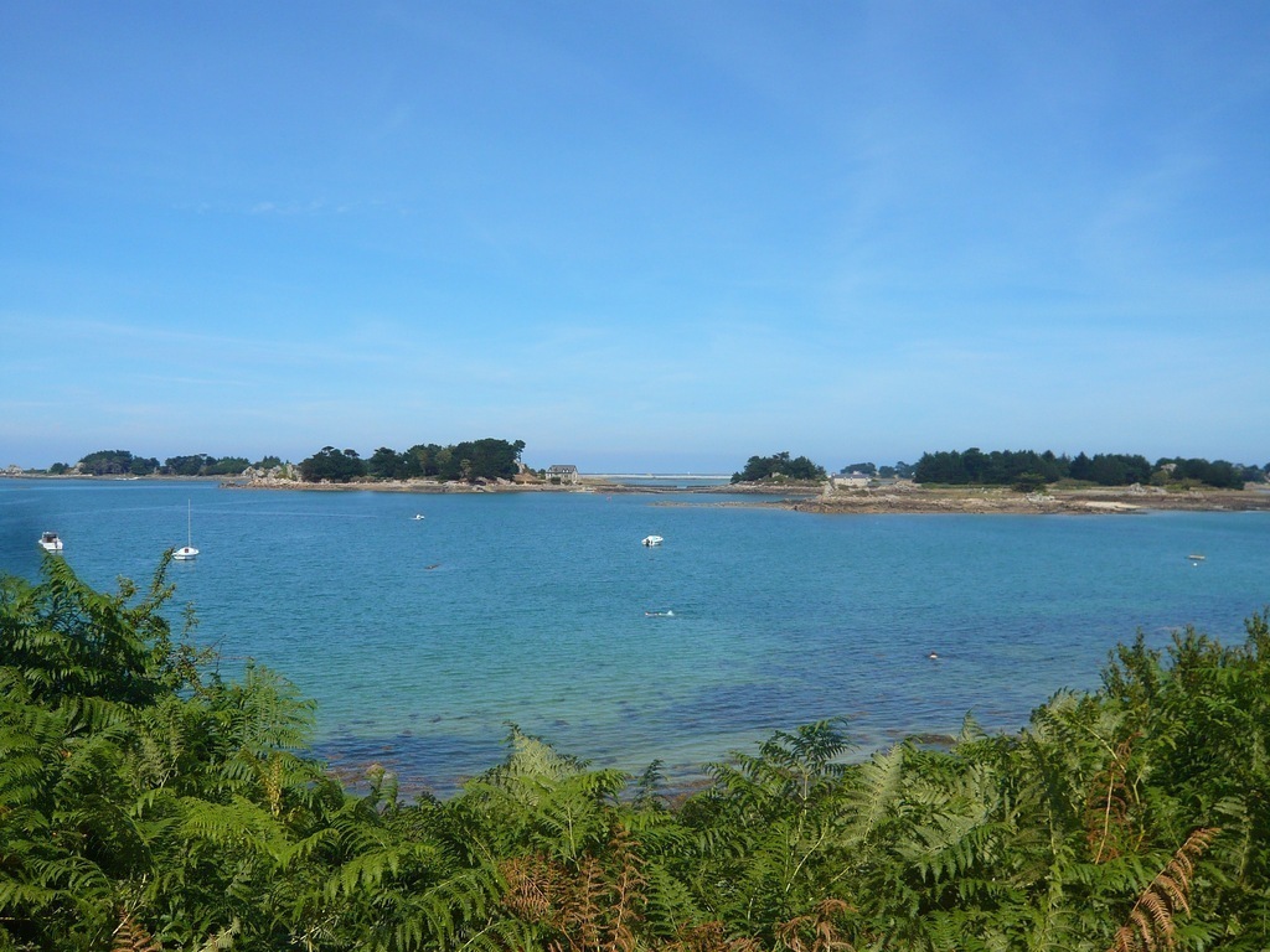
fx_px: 1174
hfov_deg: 56.8
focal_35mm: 32
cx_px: 635
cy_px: 476
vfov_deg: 44.2
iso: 100
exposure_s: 1/200
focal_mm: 5.2
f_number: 9
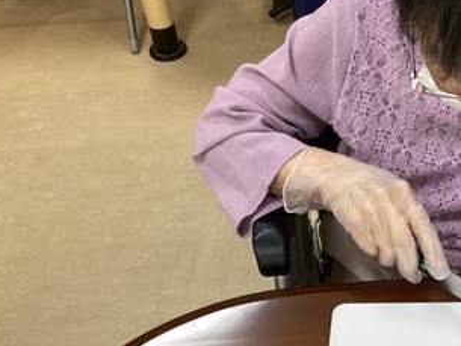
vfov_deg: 22.4
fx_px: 866
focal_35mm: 65
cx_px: 464
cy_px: 249
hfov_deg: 28.0
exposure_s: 1/50
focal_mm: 3.3
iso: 125
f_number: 2.4
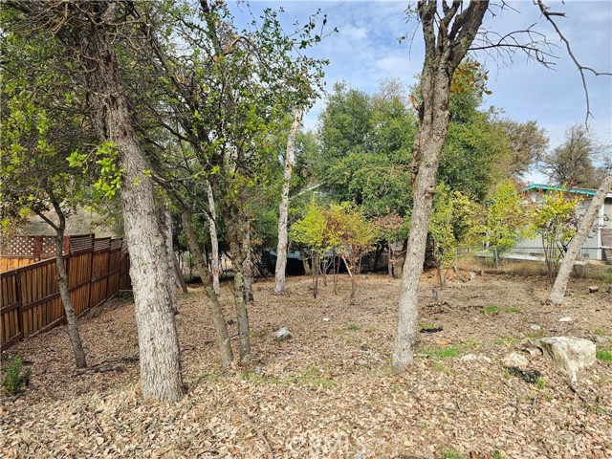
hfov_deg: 73.9
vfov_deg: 58.9
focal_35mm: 23
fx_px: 407
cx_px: 306
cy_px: 230
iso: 16
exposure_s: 1/180
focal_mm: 6.3
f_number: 1.7
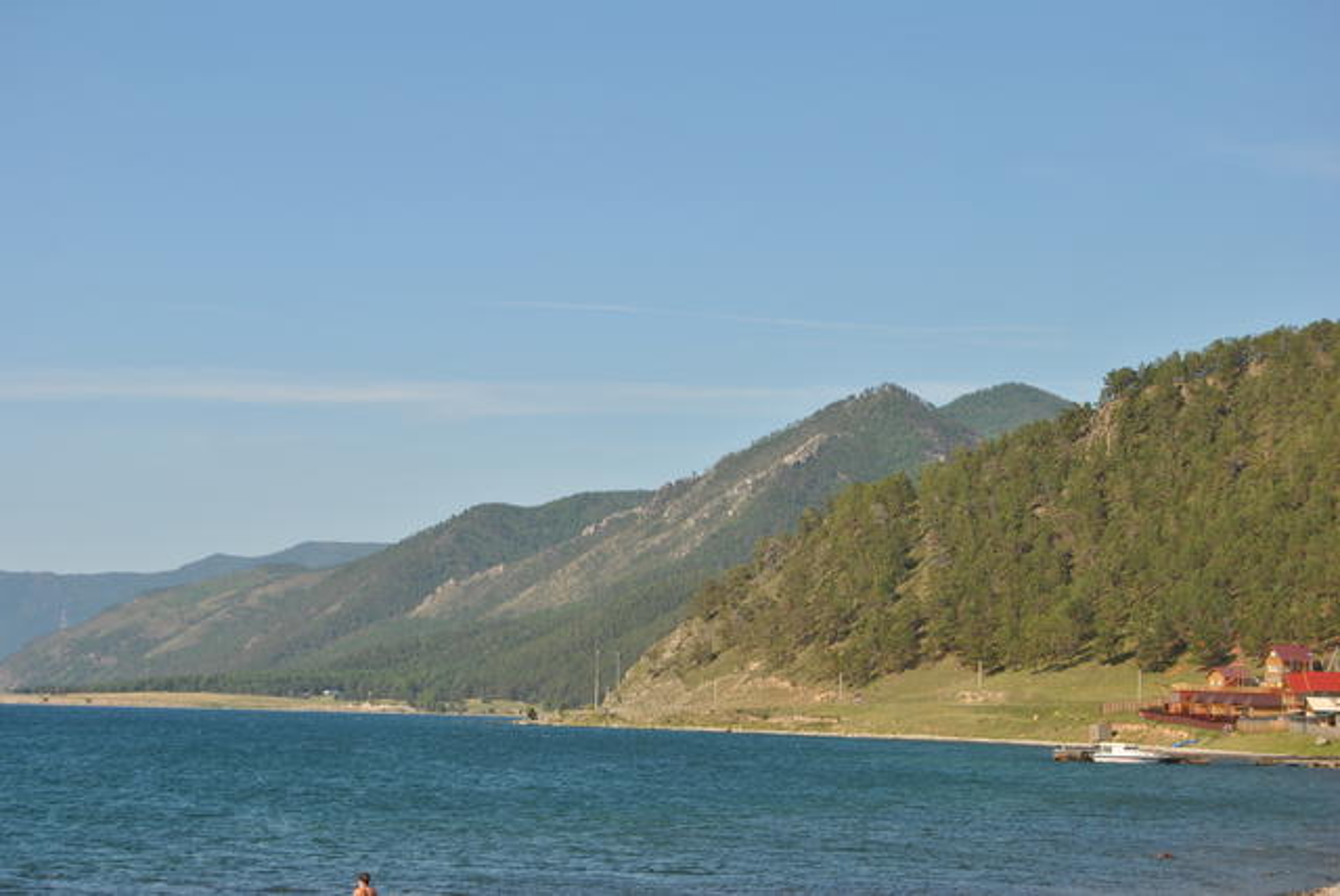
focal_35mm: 82
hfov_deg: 24.6
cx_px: 670
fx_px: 3074
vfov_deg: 16.6
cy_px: 448
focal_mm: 55
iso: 100
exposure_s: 1/250
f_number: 8
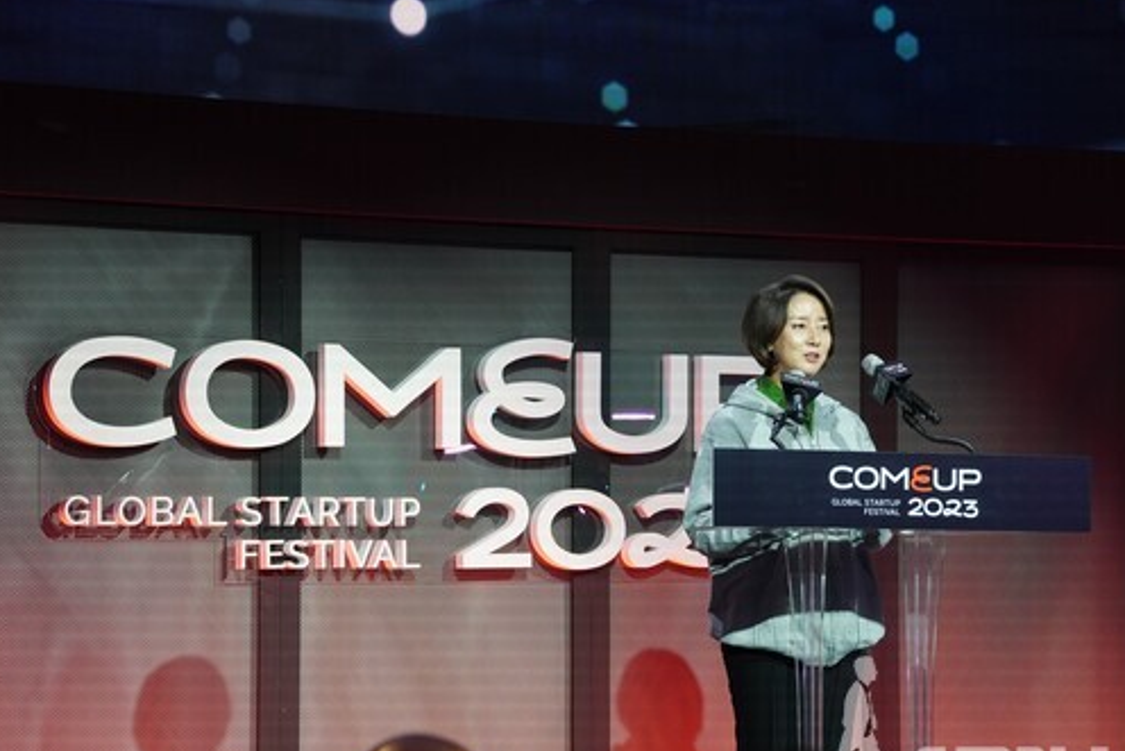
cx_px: 669
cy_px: 433
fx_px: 3970
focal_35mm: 127
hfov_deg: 16.1
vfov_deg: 10.8
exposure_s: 1/125
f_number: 5
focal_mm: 70
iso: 1000
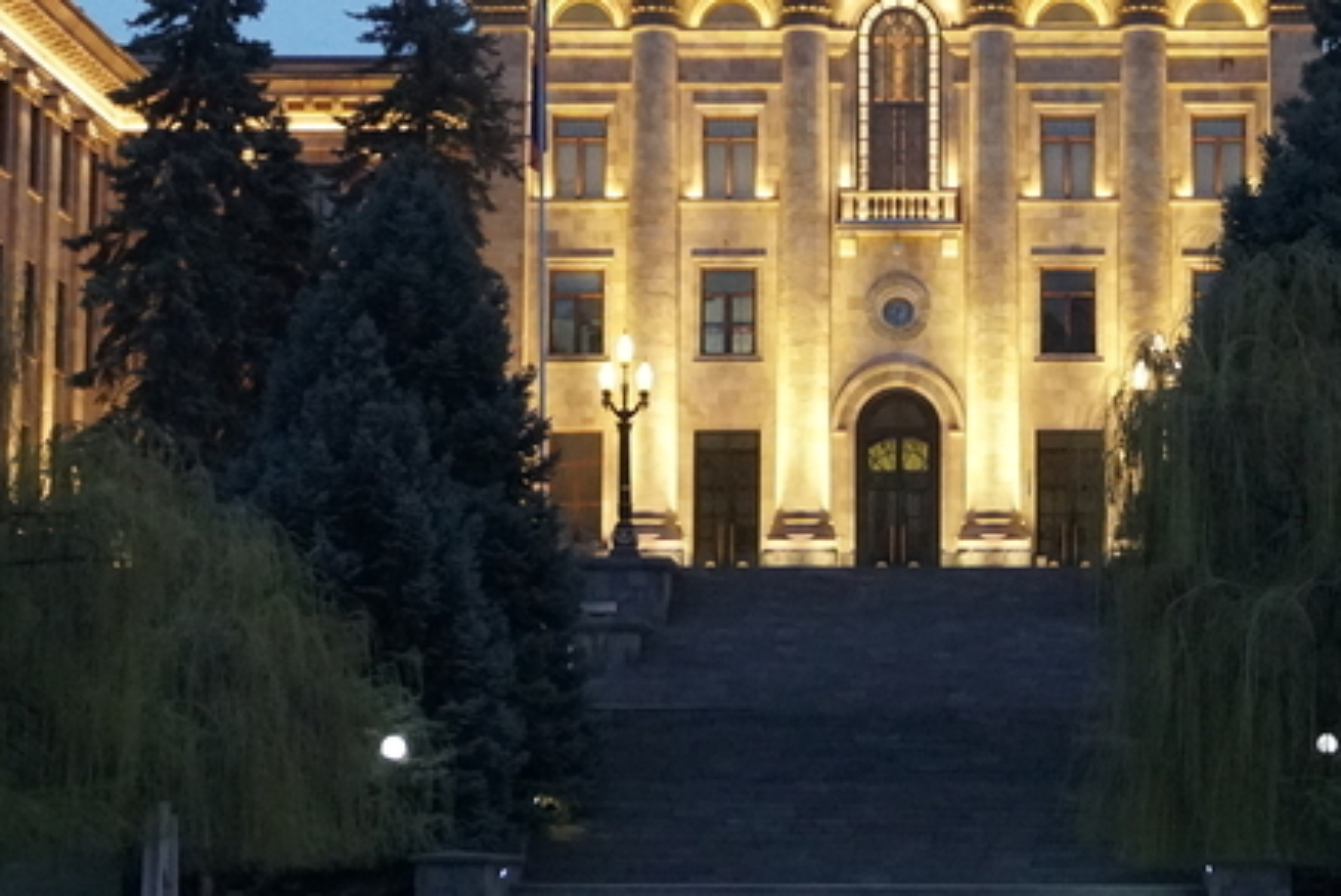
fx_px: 3988
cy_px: 304
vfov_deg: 12.8
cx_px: 914
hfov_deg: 19.0
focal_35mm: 107
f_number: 4.5
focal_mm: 26
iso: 5000
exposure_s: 1/200
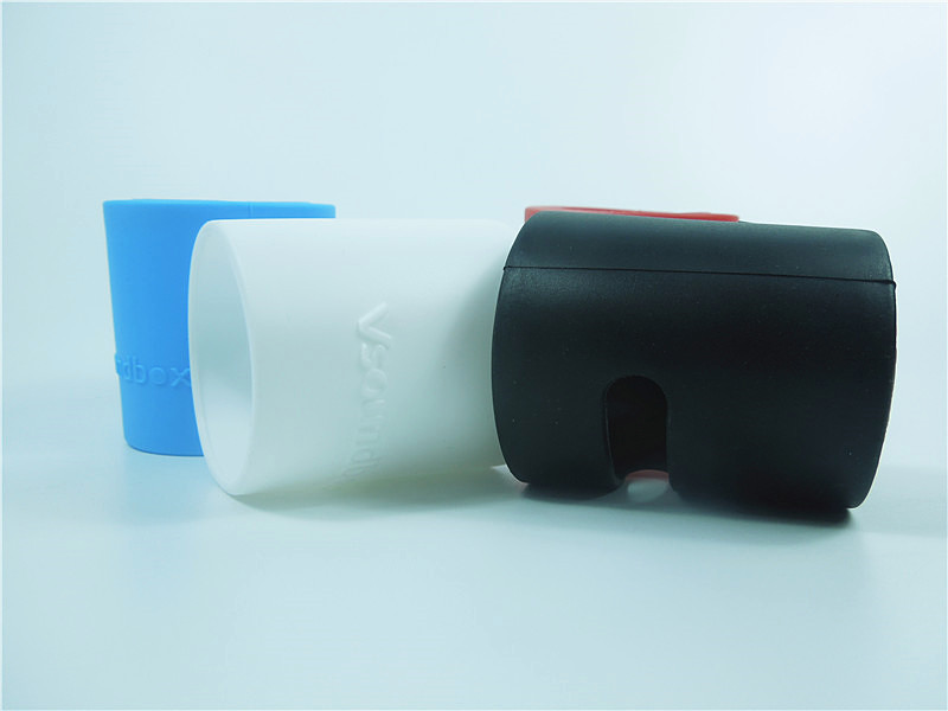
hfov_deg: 69.4
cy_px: 356
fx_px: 685
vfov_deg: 54.9
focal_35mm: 25
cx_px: 474
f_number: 3.3
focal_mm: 4.5
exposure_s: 1/100
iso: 100
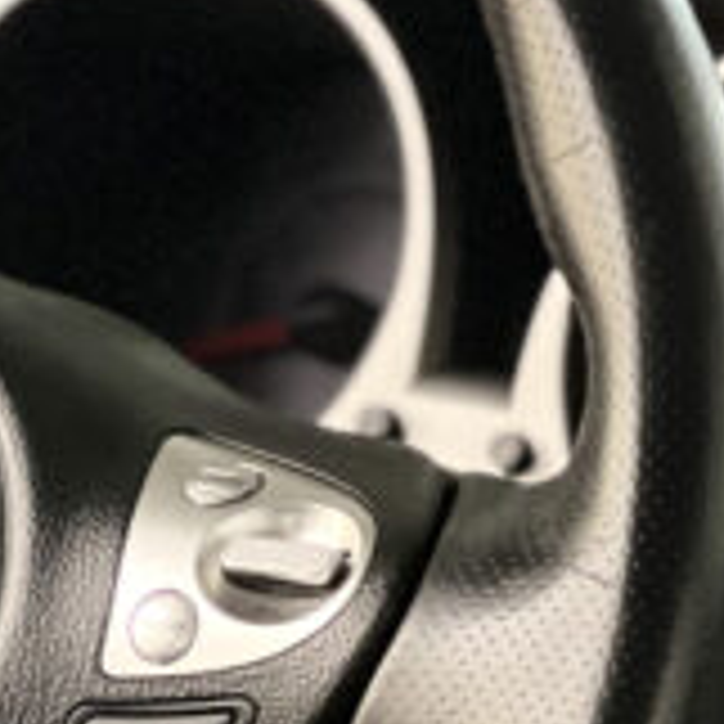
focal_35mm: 339
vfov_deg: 5.2
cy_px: 463
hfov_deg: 5.1
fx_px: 8022
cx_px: -333
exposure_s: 1/15
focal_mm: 9
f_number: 2.8
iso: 640
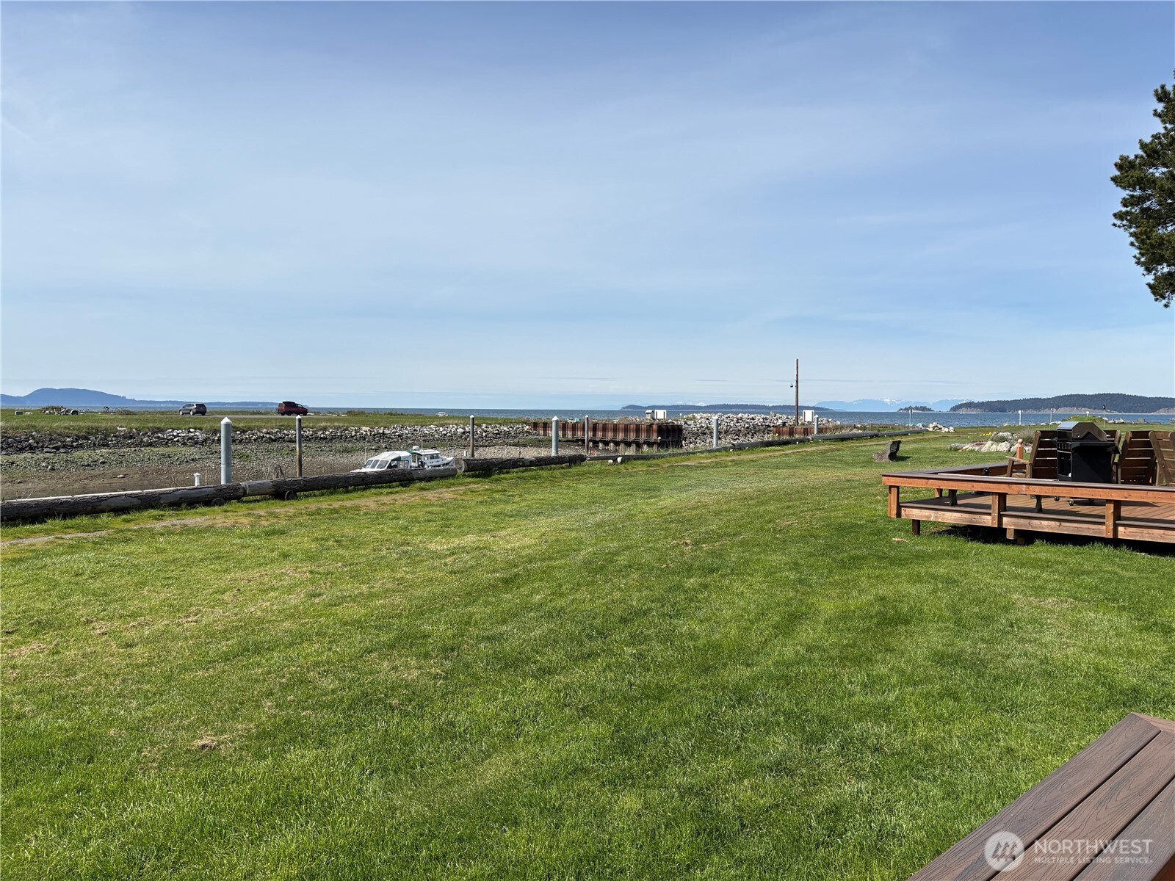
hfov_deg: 67.3
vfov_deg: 53.1
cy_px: 440
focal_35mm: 26
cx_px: 588
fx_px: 883
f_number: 1.6
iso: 50
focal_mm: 5.96
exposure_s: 1/4950
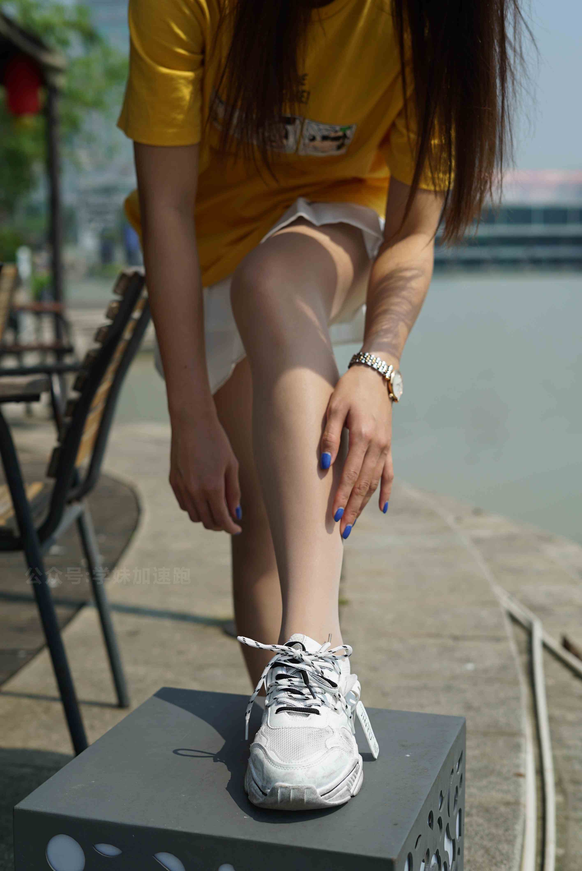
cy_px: 436
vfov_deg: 39.6
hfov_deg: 27.0
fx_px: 1211
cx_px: 291
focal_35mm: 50
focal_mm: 50
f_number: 4
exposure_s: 1/1600
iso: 100
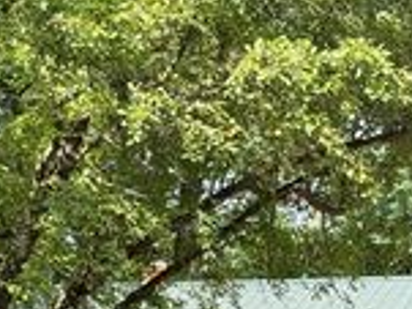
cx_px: 207
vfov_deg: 9.1
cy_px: 420
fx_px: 1891
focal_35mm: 159
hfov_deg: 12.4
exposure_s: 1/875
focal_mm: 6.76
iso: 100
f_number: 1.78
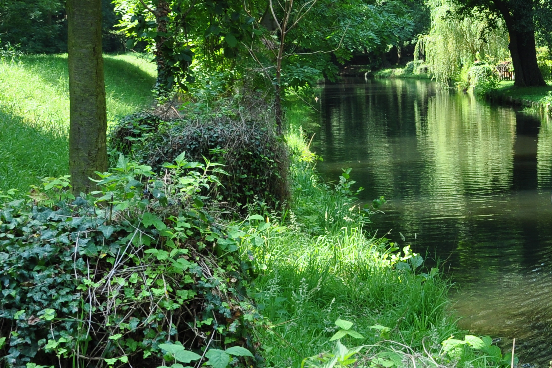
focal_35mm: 93
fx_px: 1426
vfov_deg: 14.7
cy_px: 116
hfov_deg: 20.3
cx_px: 688
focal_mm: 24
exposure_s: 1/80
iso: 200
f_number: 8
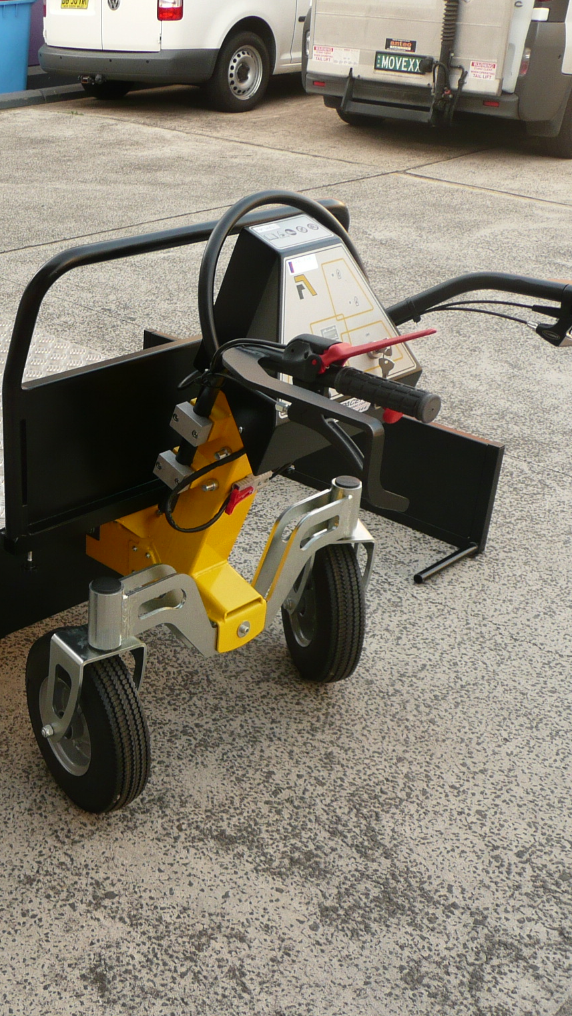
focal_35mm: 41
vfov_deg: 49.4
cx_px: 35
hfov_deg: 27.7
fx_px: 1106
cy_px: 507
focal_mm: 4.6
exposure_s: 1/60
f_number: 3.3
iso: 100
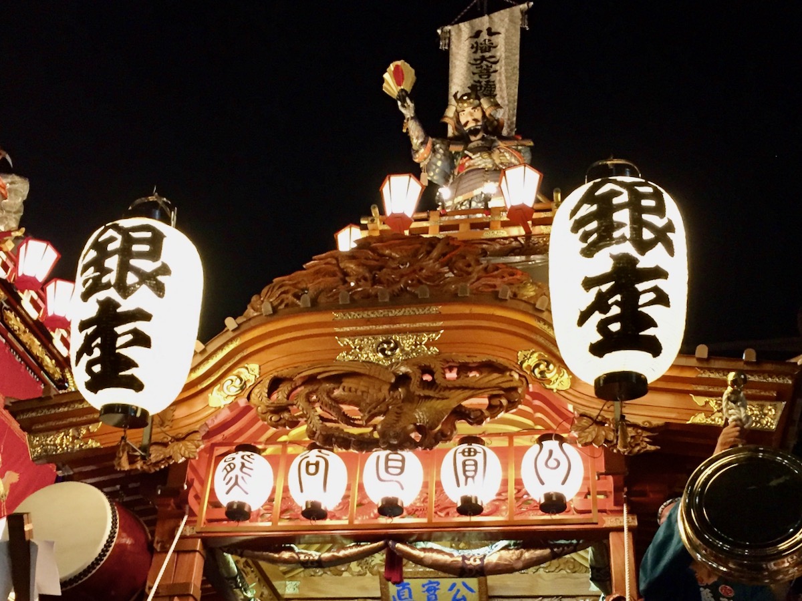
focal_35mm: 29
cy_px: 300
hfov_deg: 61.7
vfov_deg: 48.2
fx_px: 672
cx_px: 401
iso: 250
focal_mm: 4.15
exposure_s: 1/30
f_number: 2.2
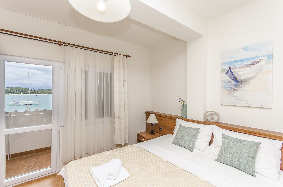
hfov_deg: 100.5
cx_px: 142
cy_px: 94
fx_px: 118
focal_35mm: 15
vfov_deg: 77.1
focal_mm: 10
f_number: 7.1
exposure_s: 1/160
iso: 100
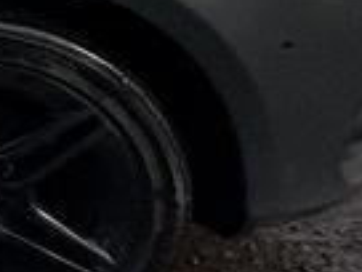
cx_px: -764
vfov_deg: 13.7
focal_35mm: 92
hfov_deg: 11.0
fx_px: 962
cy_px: -269
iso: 50
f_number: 2.2
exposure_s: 1/879
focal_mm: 2.22
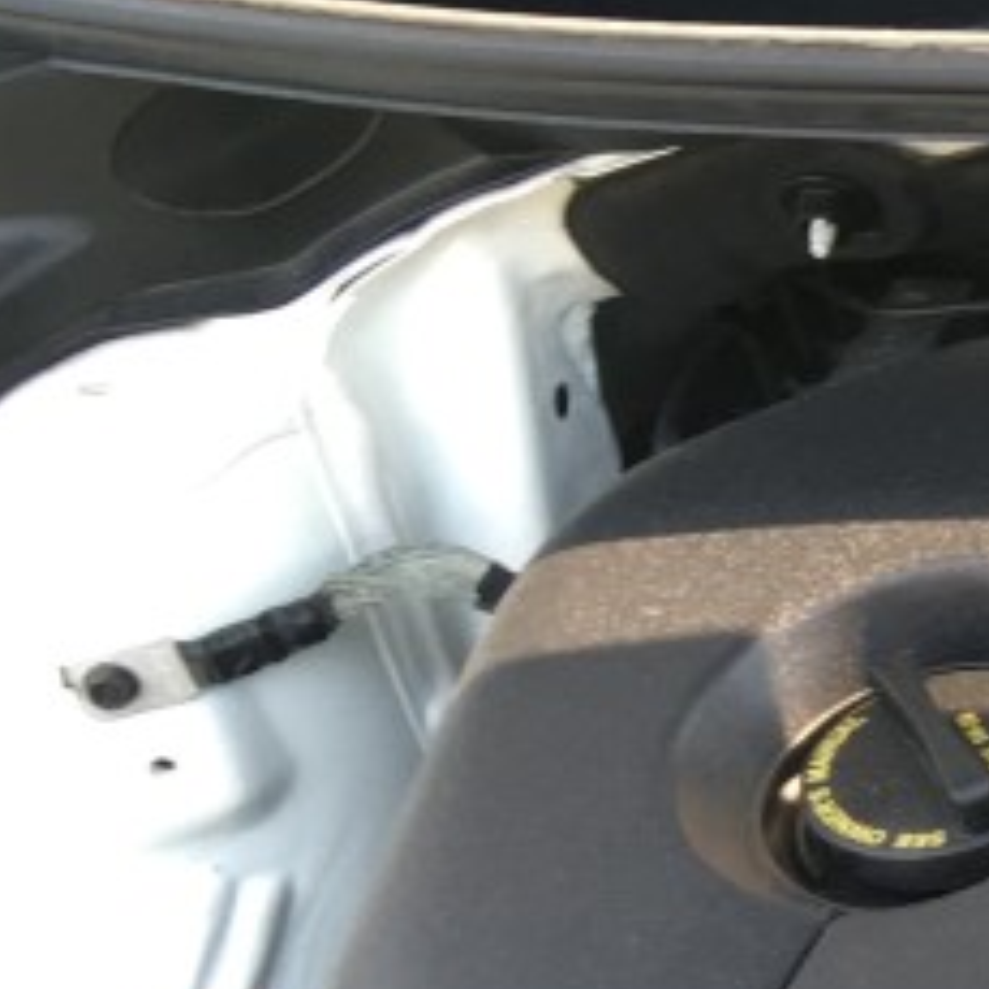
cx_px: 2180
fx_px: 3685
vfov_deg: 15.0
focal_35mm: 114
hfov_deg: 12.7
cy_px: 1054
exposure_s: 1/120
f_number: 2.2
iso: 40
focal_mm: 4.15
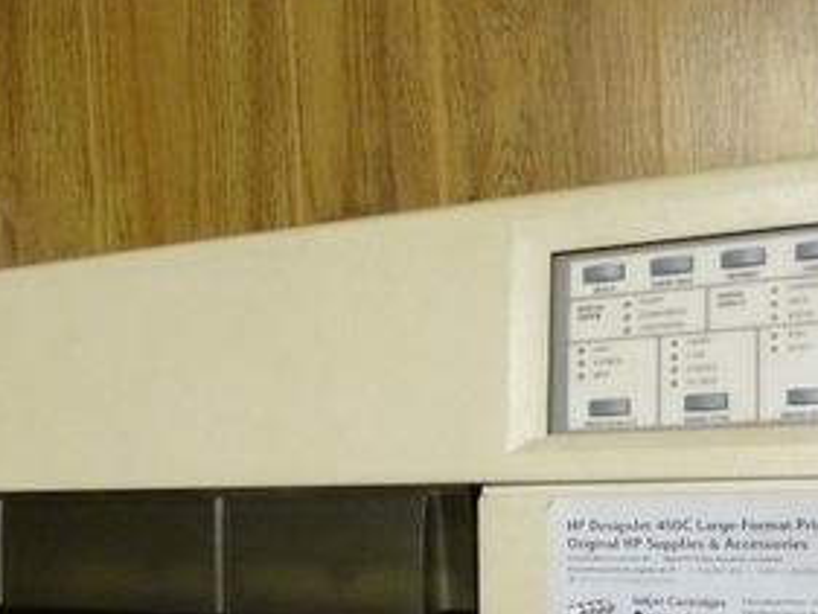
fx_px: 1348
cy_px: 524
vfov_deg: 25.1
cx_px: 245
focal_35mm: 57
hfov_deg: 33.3
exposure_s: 1/20
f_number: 3.3
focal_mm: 4.1
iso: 400
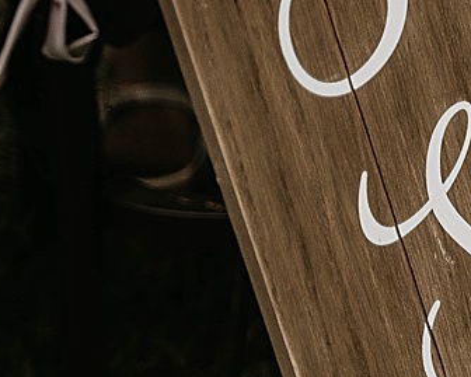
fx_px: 3611
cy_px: 86
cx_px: 921
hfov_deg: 7.2
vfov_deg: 6.0
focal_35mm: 259
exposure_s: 1/2500
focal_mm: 58
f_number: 2.8
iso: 800
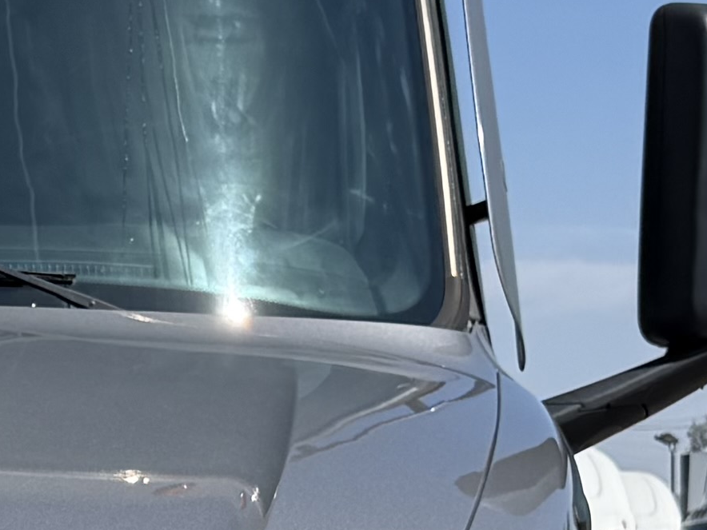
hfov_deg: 12.2
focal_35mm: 155
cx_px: -329
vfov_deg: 9.4
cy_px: 705
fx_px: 3166
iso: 80
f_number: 1.78
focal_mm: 6.76
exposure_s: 1/4673
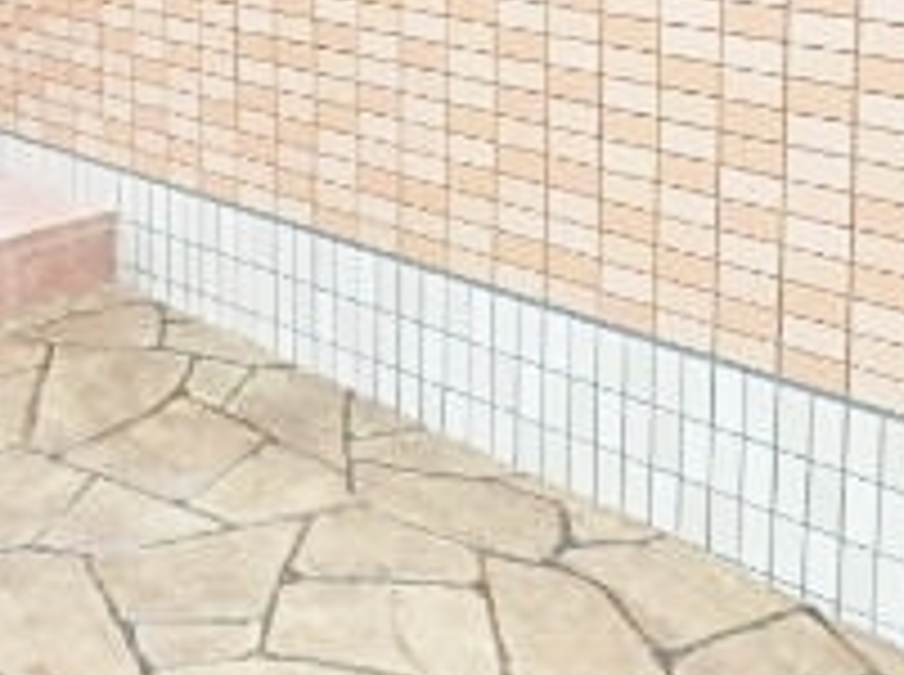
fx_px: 1747
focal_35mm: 67
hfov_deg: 26.5
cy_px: -122
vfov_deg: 20.5
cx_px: -112
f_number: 3.5
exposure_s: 1/250
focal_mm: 3.7
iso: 640
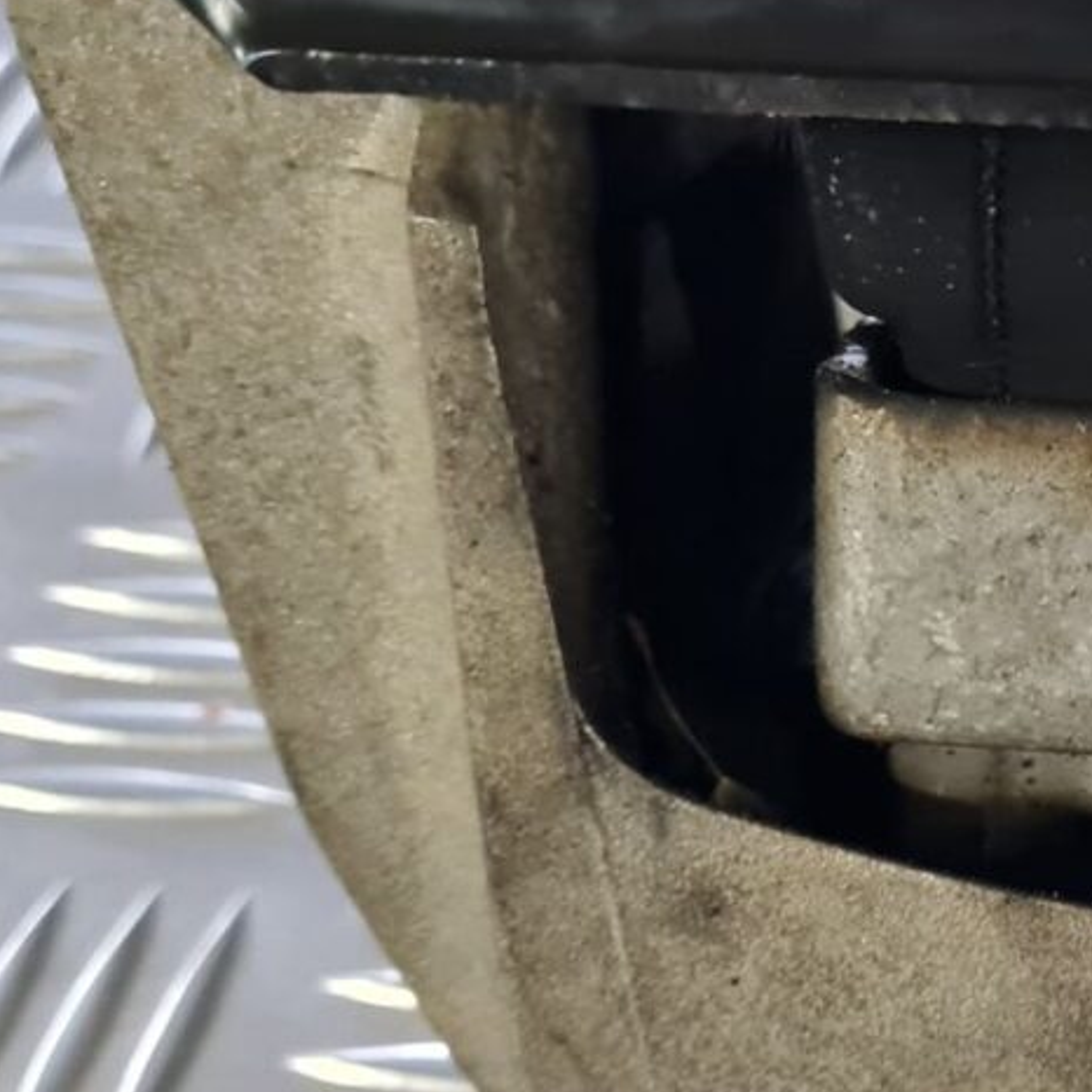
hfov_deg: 22.3
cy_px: 560
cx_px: 1434
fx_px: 2463
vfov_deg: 25.0
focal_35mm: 69
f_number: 1.8
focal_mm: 5.4
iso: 640
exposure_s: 1/25
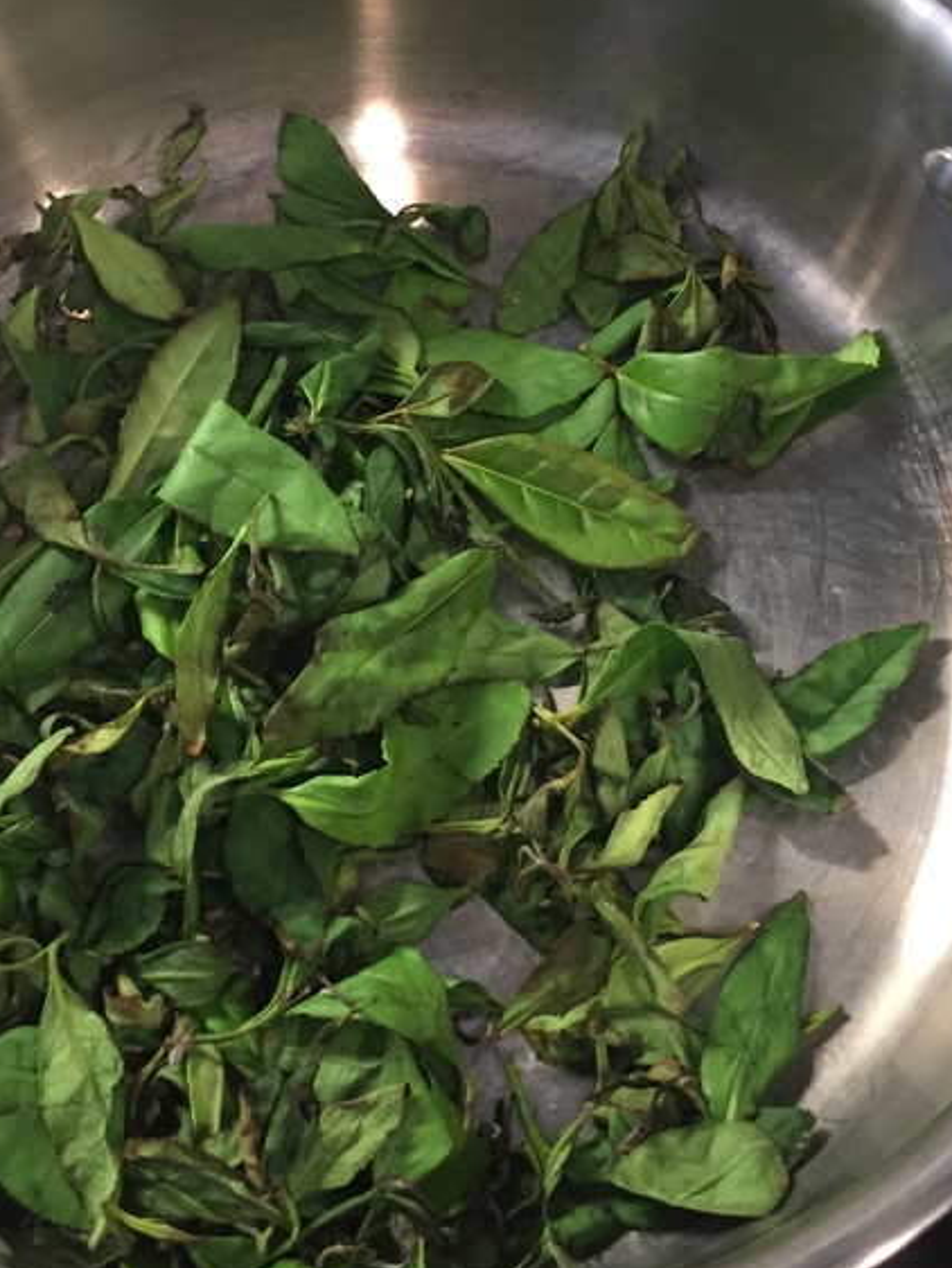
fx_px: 1795
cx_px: 297
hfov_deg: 29.4
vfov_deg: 38.6
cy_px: 476
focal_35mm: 49
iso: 160
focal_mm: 4.15
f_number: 2.2
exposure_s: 1/30
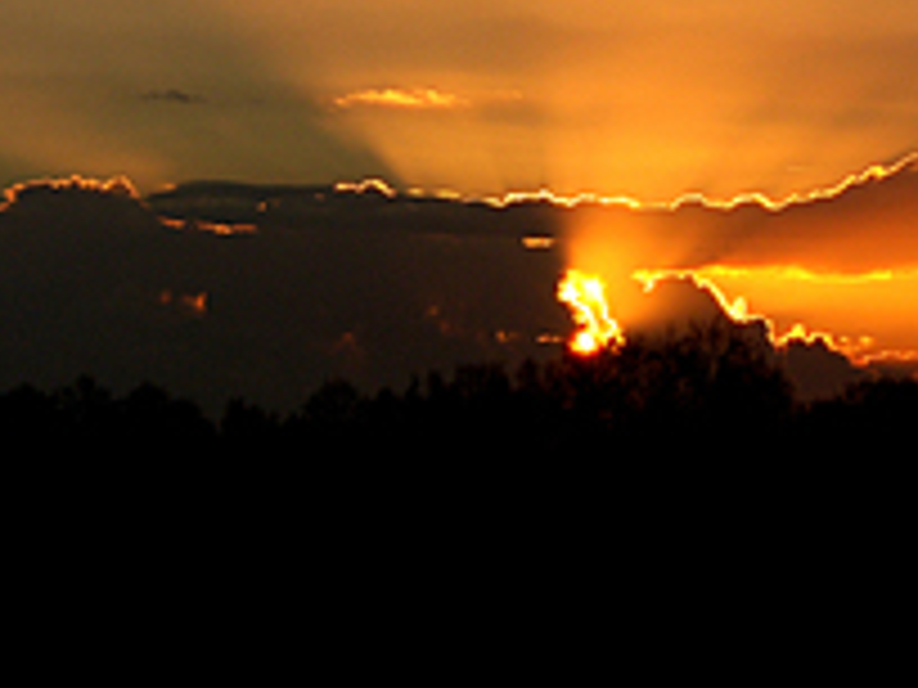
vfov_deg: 5.5
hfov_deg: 7.3
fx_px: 7160
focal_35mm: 270
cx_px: 702
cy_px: -47
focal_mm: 31
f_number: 8
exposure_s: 1/200
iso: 50
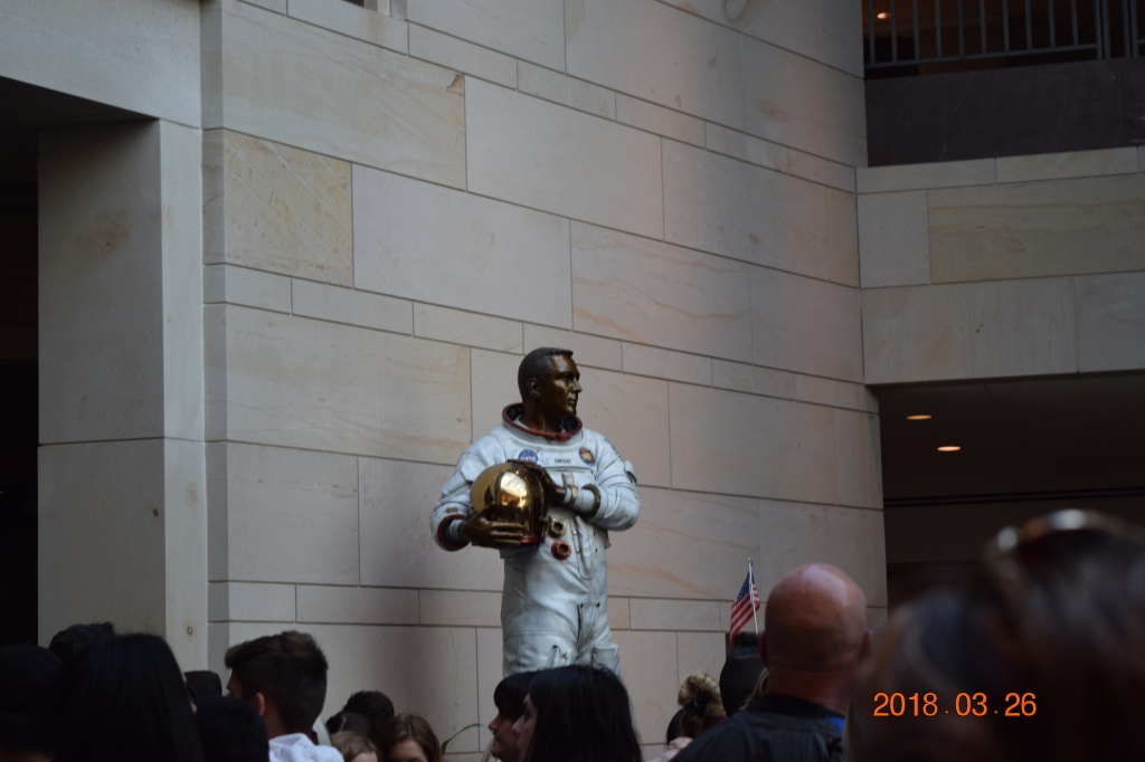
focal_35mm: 82
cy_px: 381
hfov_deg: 24.6
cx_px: 572
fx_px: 2623
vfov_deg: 16.5
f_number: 6.3
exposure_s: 1/160
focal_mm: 55
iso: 400
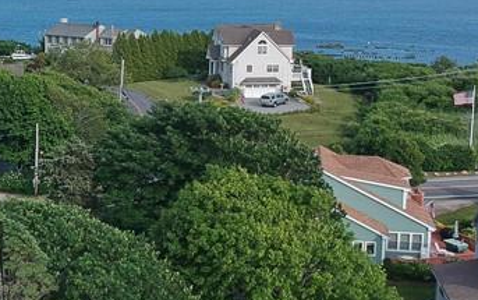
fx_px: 1030
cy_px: 130
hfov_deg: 24.9
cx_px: 0
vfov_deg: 16.5
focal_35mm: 79
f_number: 2.6
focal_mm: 4.49
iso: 100
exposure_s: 1/800
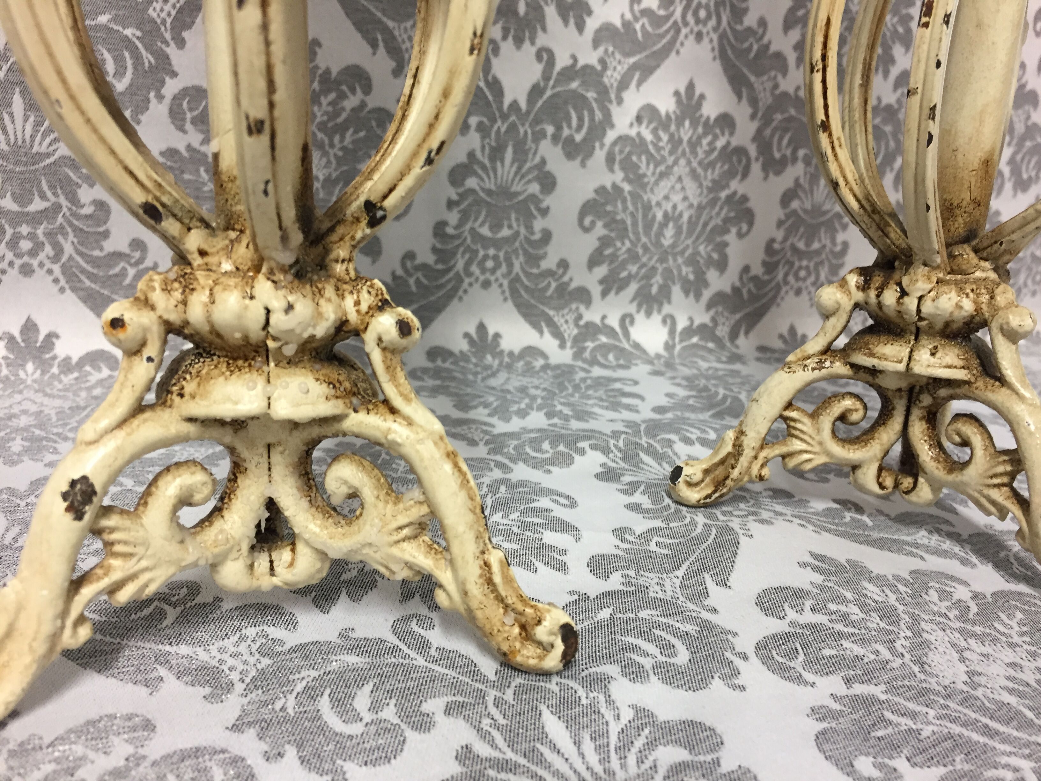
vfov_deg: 48.2
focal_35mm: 29
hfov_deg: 61.7
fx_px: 872
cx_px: 520
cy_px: 390
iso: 125
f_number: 2.2
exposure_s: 1/33
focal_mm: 4.15
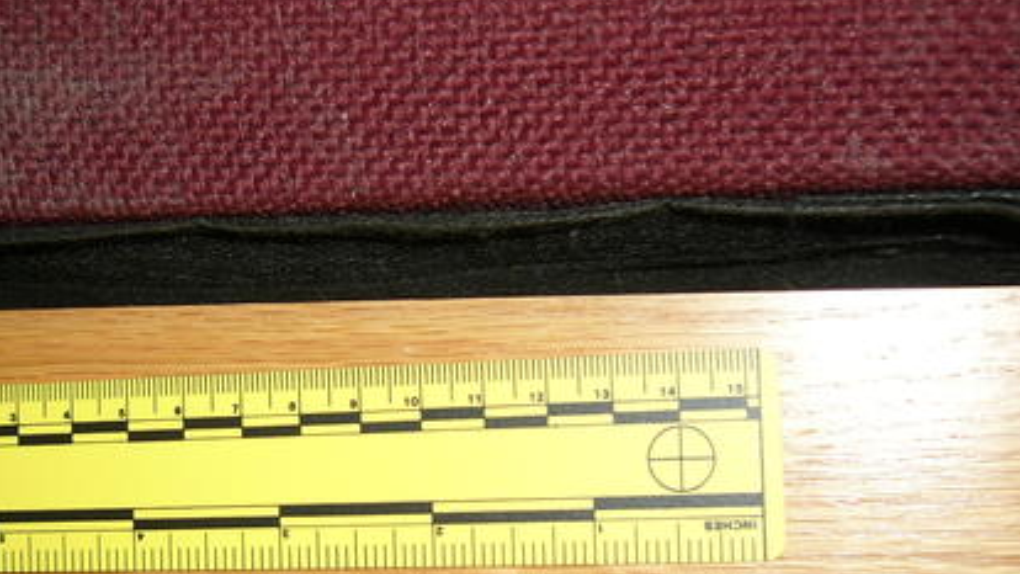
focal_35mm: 59
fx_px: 1596
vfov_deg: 20.4
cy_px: 360
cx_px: 310
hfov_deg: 35.0
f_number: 2.8
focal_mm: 5.8
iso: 50
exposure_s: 1/60
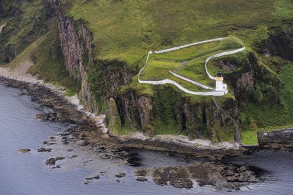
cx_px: 146
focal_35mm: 120
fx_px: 977
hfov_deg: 17.1
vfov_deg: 11.4
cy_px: 98
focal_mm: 120
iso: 400
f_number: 5.6
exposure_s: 1/800
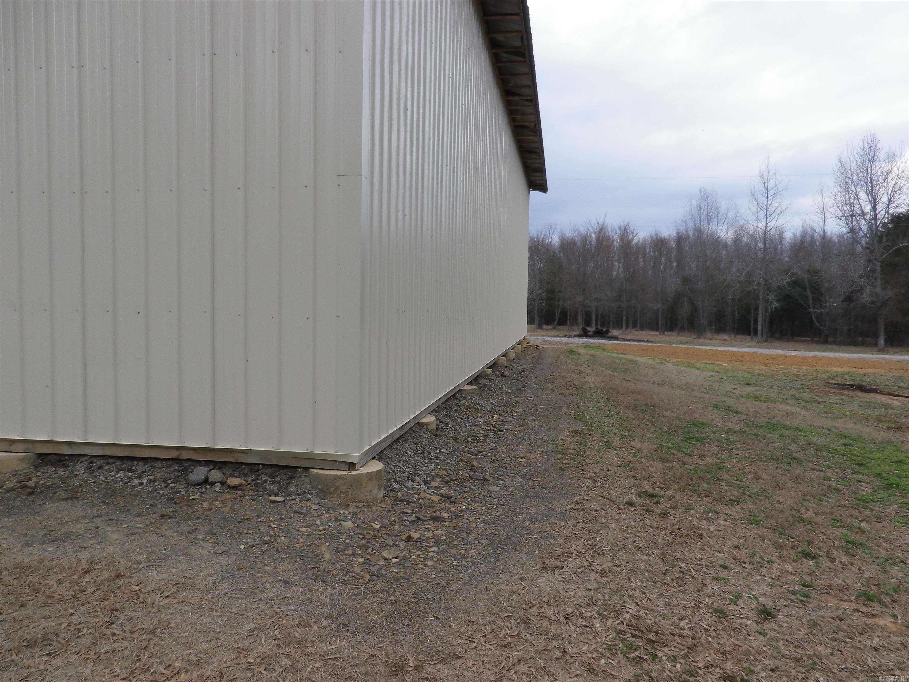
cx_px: 454
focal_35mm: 25
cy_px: 341
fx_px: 656
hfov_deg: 69.4
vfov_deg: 54.9
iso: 80
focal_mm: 4.5
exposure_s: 1/320
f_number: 3.5
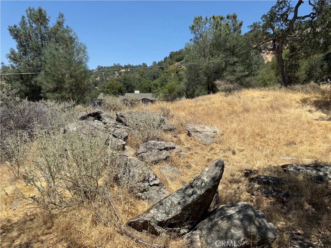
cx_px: 166
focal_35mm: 24
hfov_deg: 71.6
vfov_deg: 56.8
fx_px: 229
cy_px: 124
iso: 80
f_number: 1.78
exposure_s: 1/4975
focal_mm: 6.76
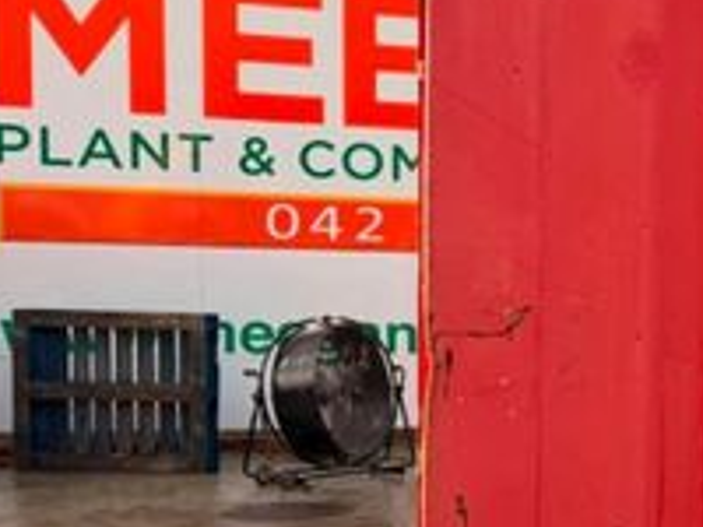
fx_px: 1462
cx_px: 1044
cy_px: 372
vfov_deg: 20.3
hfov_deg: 22.4
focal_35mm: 72
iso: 100
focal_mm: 6.76
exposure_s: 1/1106
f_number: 1.78
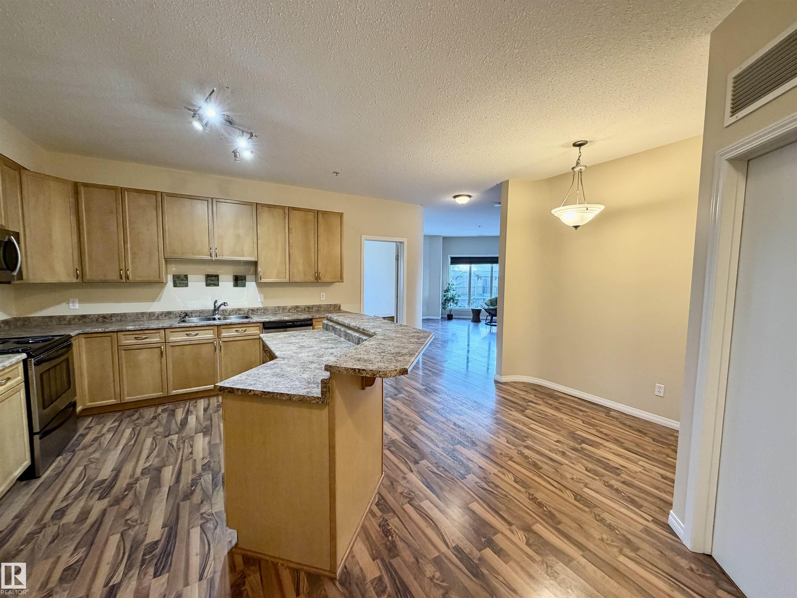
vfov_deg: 85.7
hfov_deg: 102.1
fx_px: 322
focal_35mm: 14
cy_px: 299
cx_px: 398
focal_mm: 2.22
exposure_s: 1/60
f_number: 2.2
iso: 200
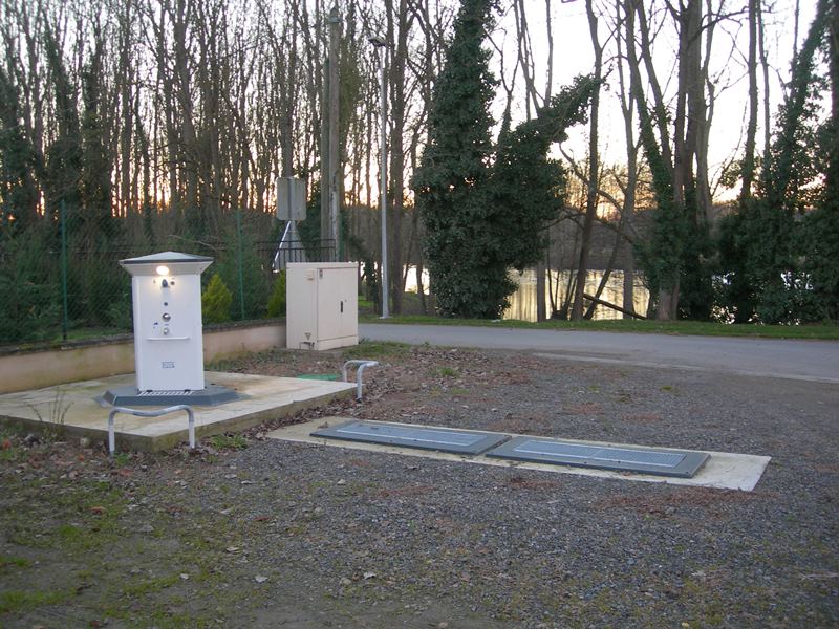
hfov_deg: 49.0
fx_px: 921
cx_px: 420
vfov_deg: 37.7
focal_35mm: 38
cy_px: 314
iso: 50
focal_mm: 7.8
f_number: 2.8
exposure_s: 1/6.1
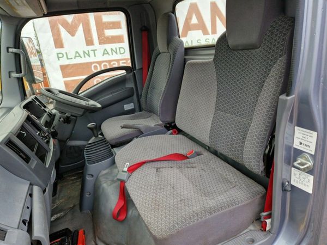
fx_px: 217
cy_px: 122
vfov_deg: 58.9
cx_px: 164
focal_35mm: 23
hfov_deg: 73.9
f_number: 1.8
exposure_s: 1/180
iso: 50
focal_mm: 5.4
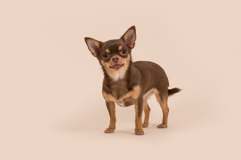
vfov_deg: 20.6
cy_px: 80
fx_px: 442
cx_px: 120
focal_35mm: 66
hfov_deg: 30.5
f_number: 13
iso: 100
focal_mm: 66
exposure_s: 1/160
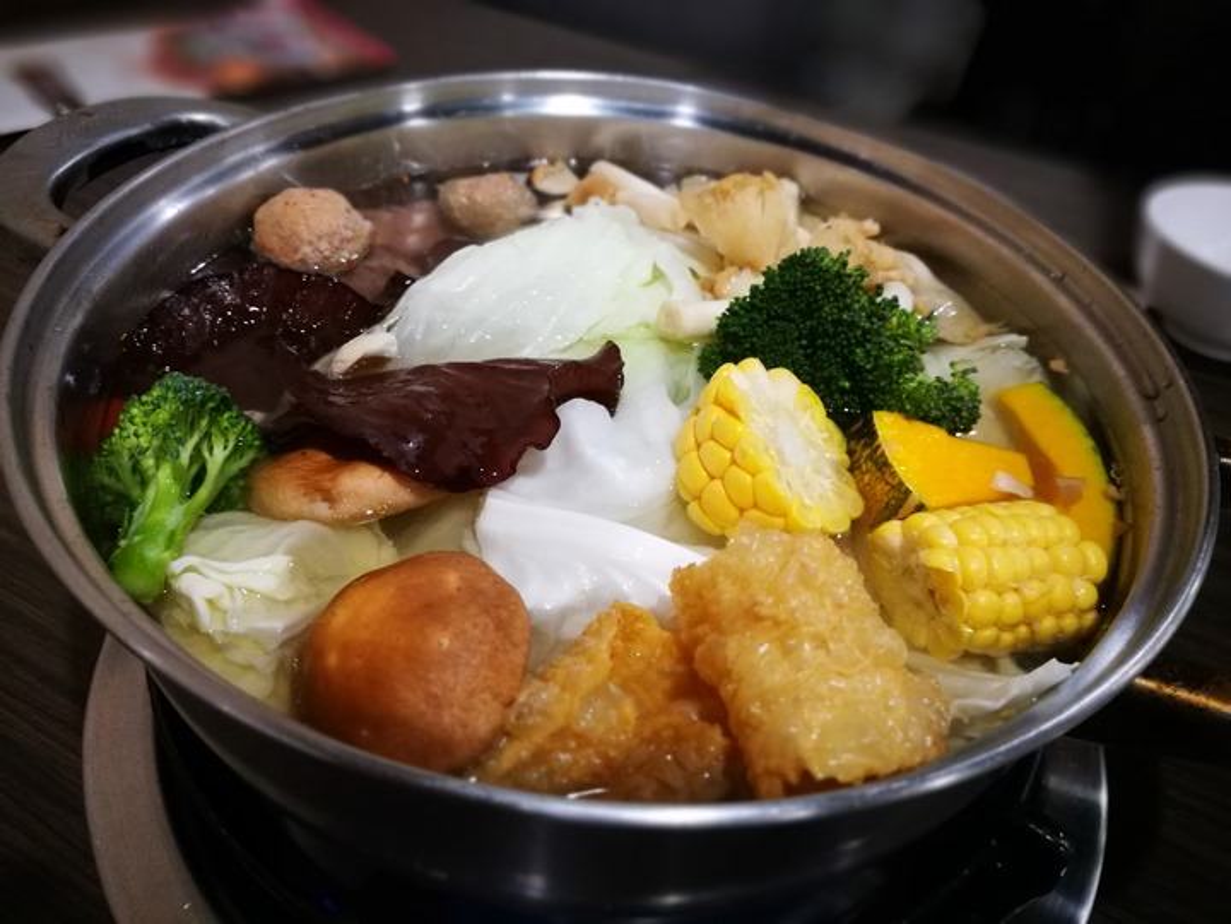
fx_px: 960
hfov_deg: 65.3
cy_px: 462
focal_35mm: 27
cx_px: 616
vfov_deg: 51.4
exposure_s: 1/20
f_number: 4
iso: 640
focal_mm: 4.5
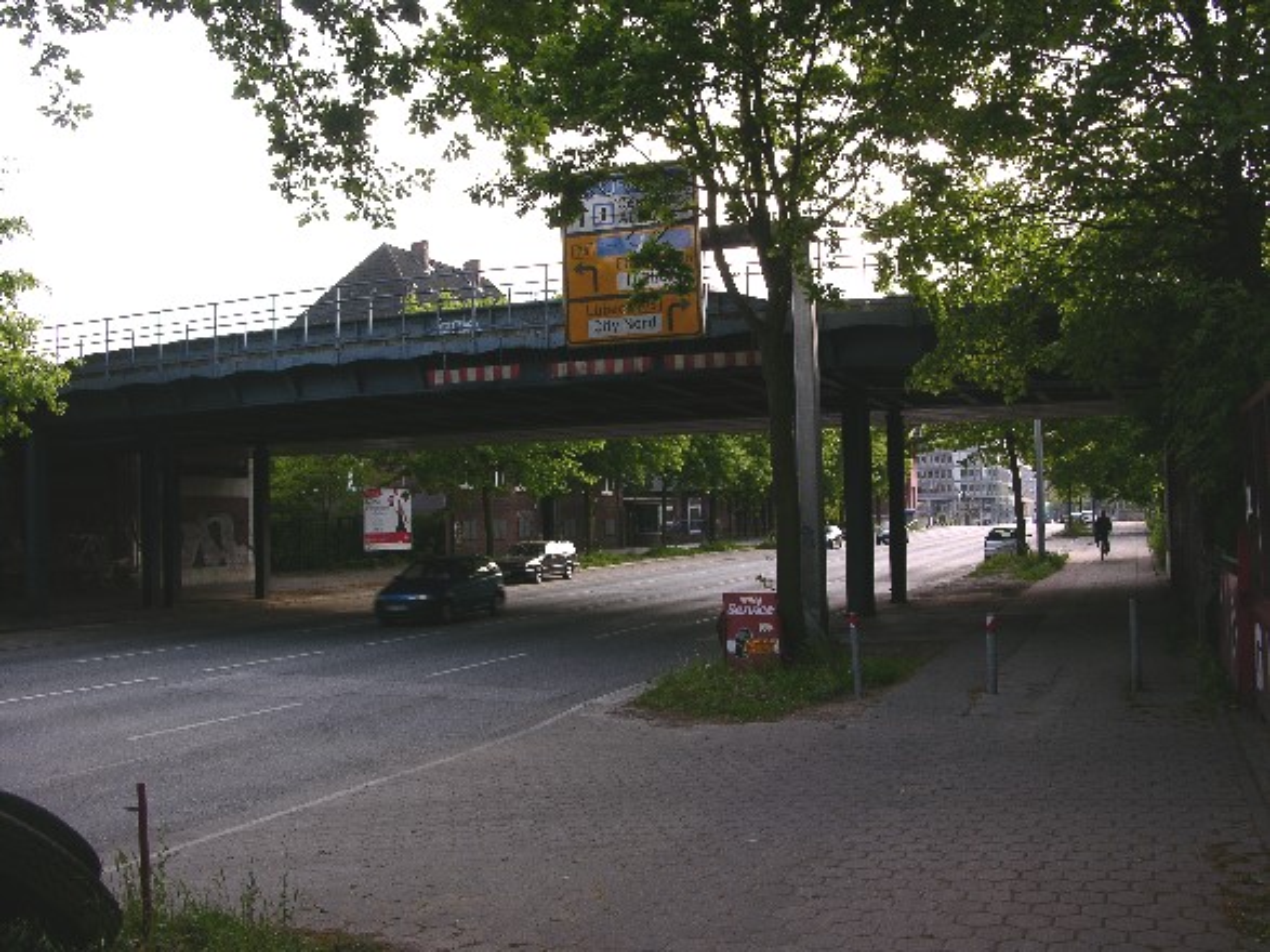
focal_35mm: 35
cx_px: 635
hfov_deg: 52.6
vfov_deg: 40.7
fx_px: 1284
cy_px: 476
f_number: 5.6
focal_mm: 8.9
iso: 50
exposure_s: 1/63.2
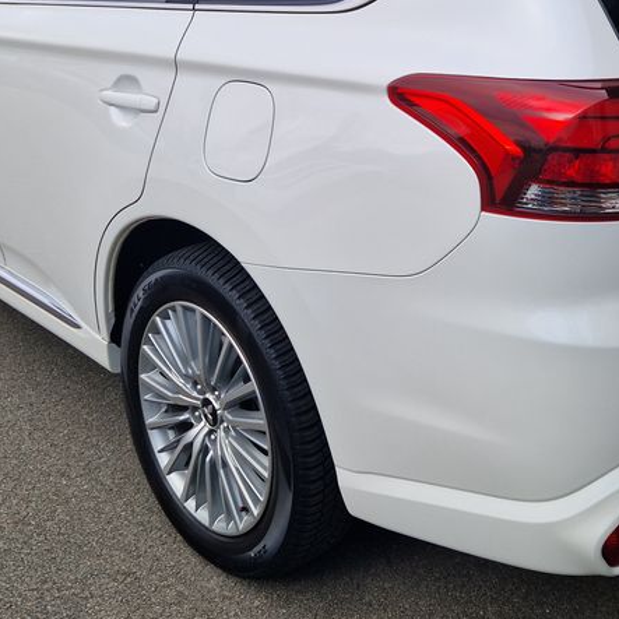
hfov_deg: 36.0
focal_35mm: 47
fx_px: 951
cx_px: 355
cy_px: 131
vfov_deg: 35.0
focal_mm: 5.4
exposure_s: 1/3521
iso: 50
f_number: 1.8
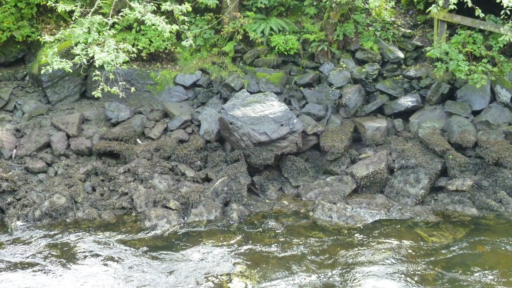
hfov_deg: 41.3
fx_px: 679
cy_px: 98
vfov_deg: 23.9
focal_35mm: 50
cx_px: 259
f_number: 4.2
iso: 800
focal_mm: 8.1
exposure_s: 1/40
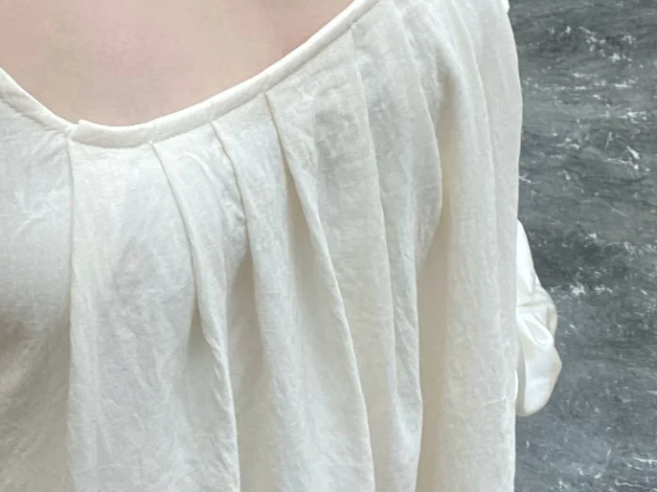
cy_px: 26
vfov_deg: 22.6
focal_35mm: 63
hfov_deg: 30.5
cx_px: 228
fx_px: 1195
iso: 100
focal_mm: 2.71
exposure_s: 1/71
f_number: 2.2
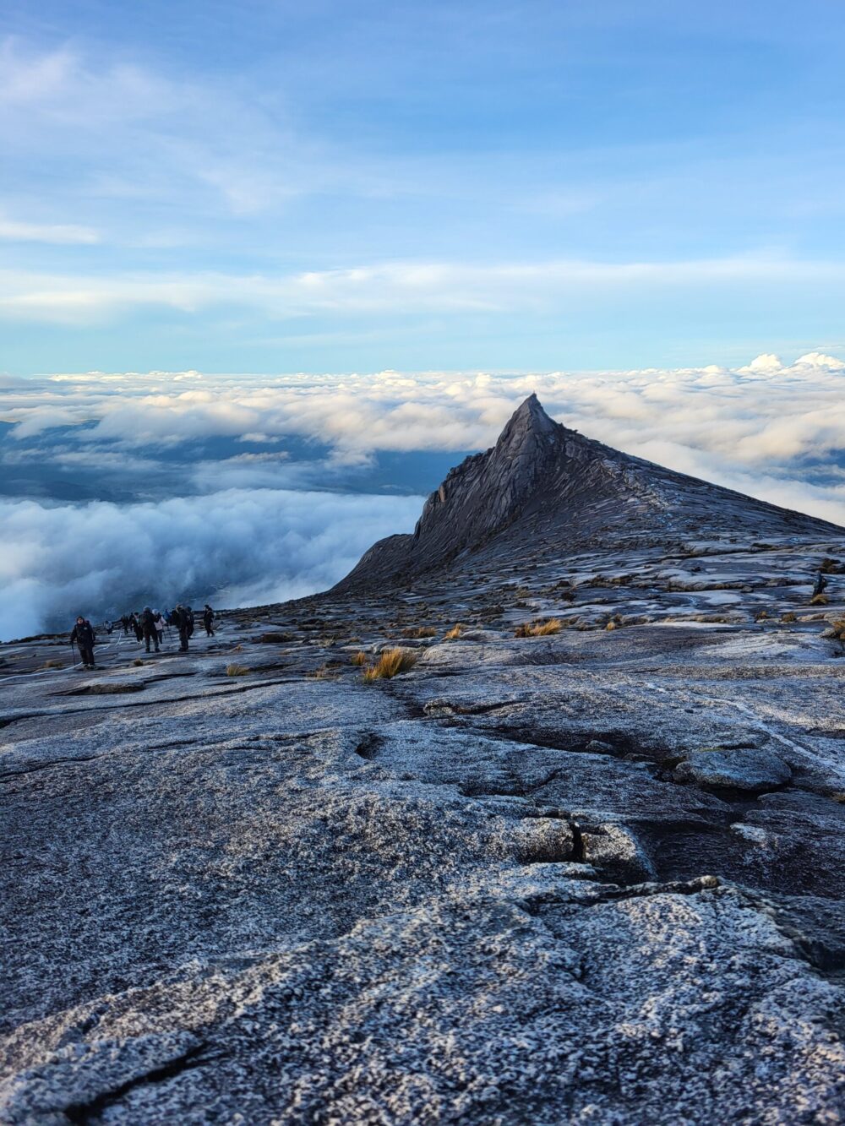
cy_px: 563
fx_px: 846
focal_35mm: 26
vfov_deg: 67.3
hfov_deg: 53.1
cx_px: 422
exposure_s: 1/619
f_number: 1.8
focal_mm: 5.4
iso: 40
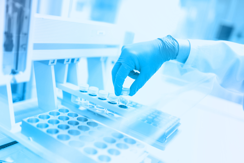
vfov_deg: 37.9
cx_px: 122
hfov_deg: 54.4
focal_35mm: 35
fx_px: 237
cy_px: 82
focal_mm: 35
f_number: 1.4
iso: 800
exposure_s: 1/125
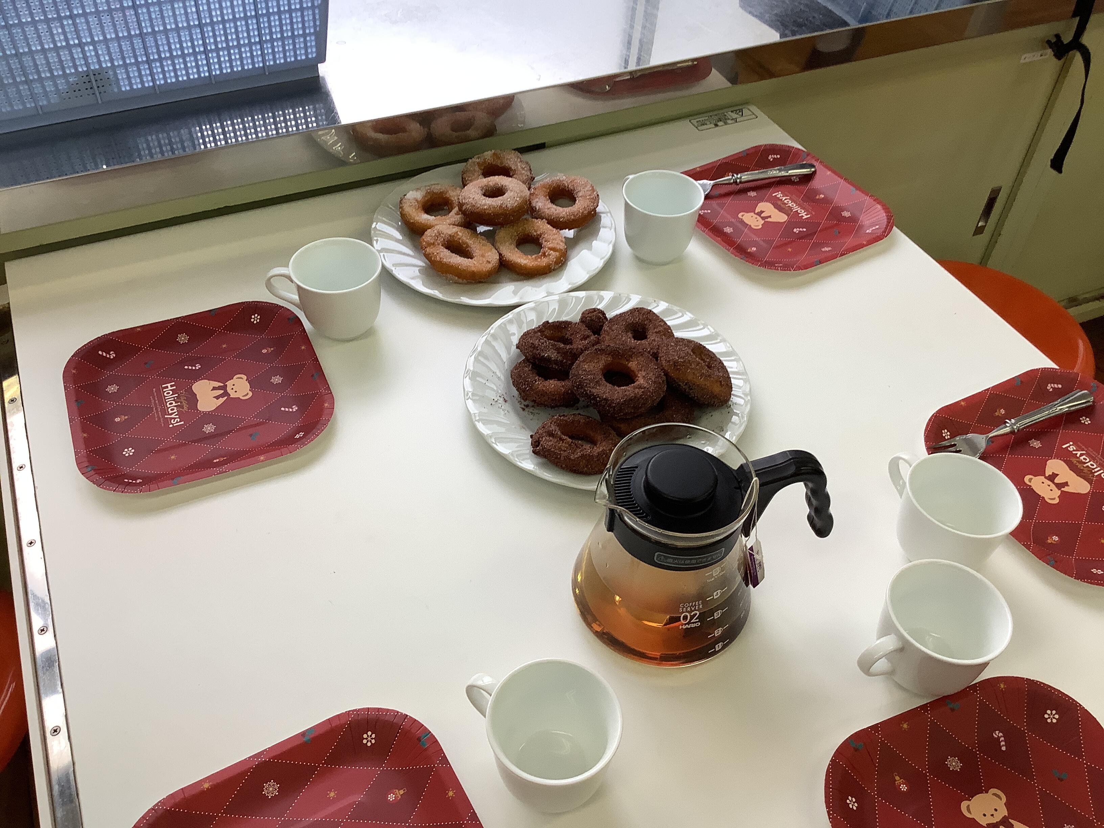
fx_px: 989
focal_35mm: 31
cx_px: 552
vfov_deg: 45.4
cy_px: 414
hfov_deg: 58.4
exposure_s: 1/100
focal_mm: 3.3
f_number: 2.4
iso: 64
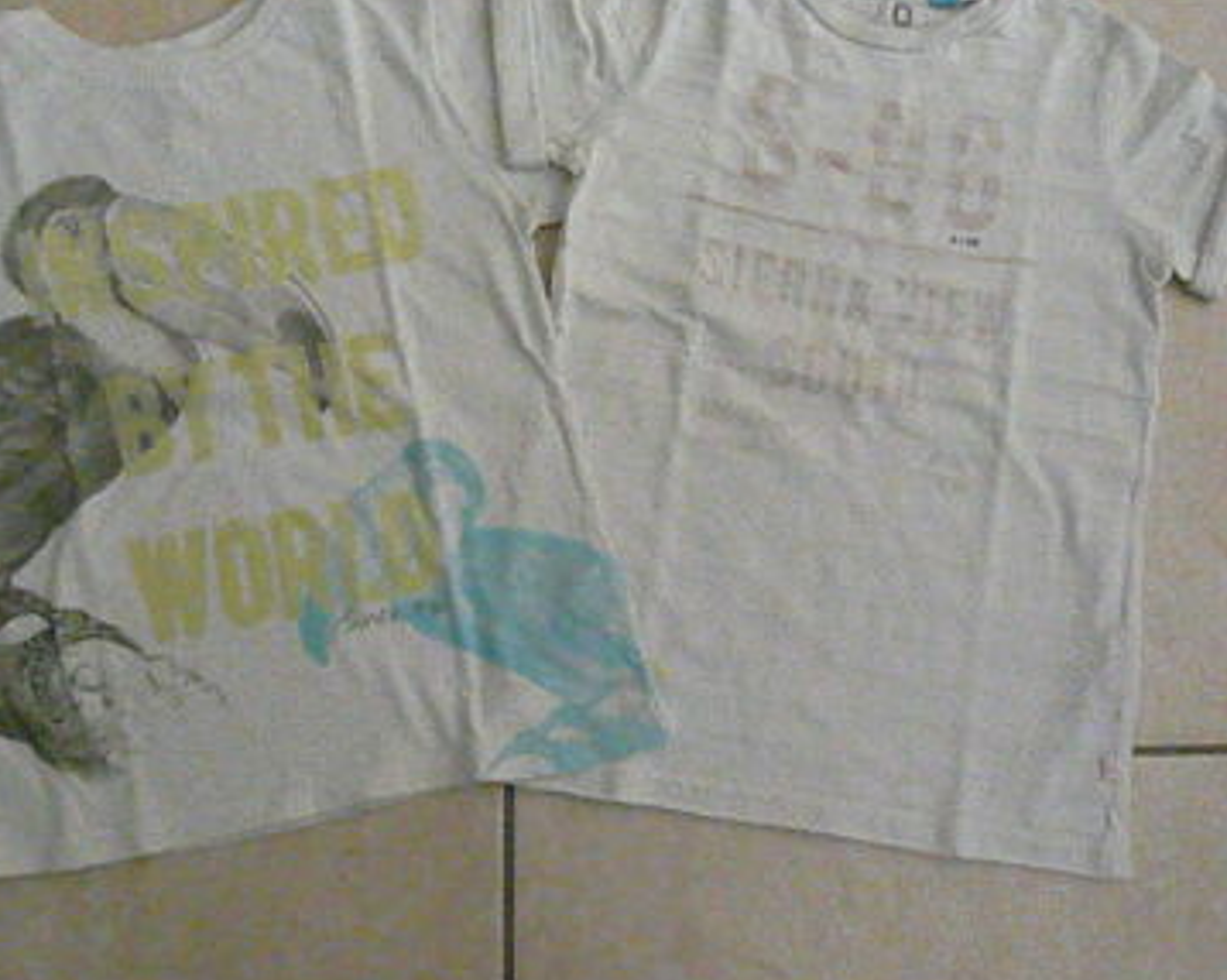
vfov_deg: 39.0
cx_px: 518
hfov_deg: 47.8
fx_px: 1379
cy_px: 408
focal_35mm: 38
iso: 3200
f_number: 8
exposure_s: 1/250
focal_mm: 4.7
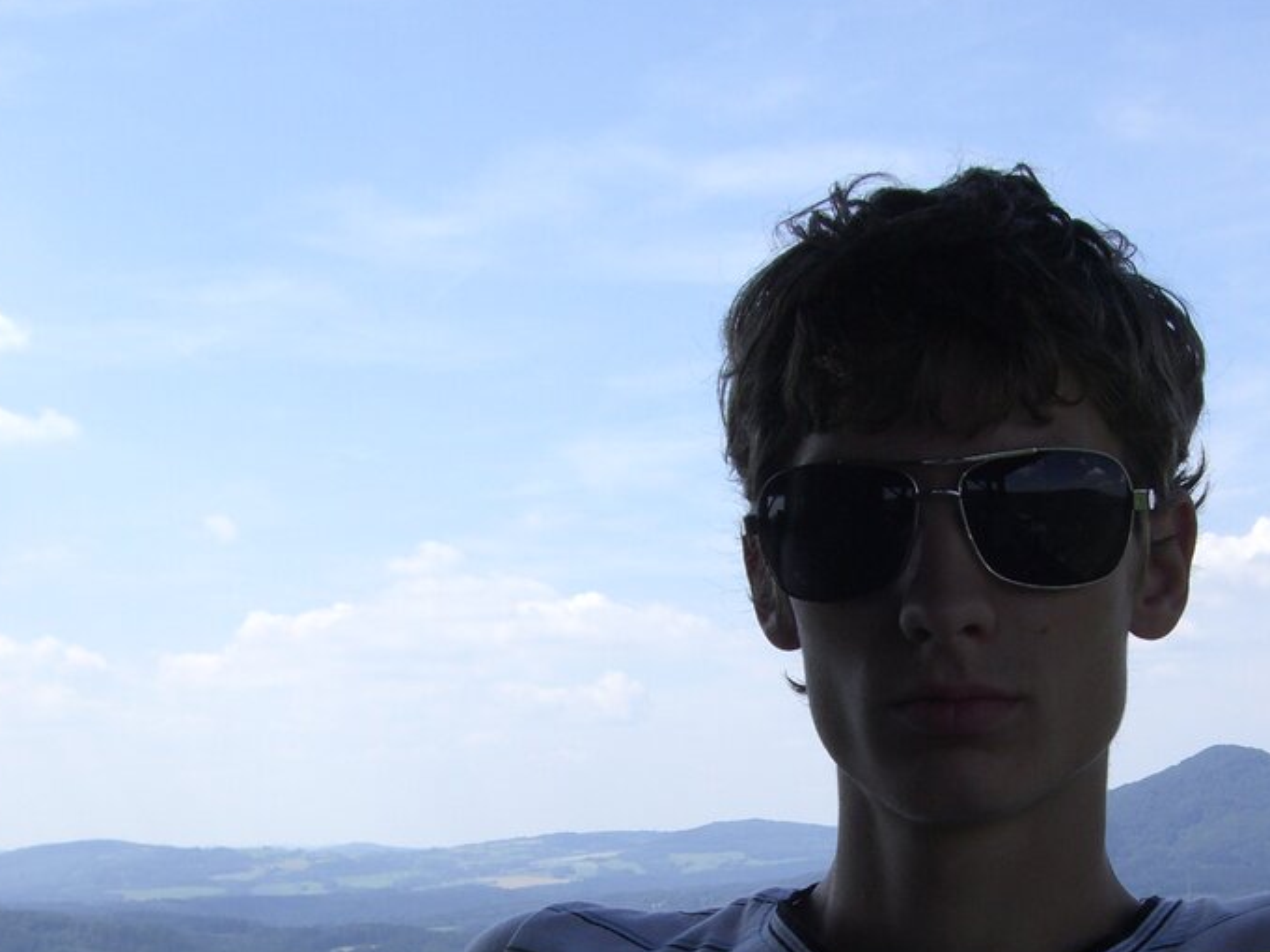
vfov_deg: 21.8
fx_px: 2457
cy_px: 678
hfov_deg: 28.5
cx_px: 972
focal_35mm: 67
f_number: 4.3
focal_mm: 6.2
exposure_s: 1/500
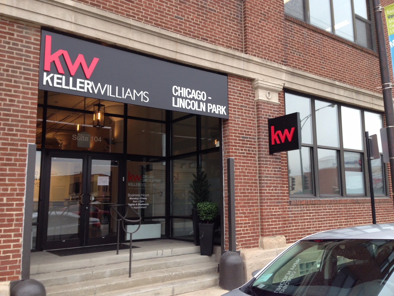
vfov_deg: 42.9
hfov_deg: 55.4
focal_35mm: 33
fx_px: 376
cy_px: 148
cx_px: 197
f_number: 2.4
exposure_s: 1/120
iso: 64
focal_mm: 4.12
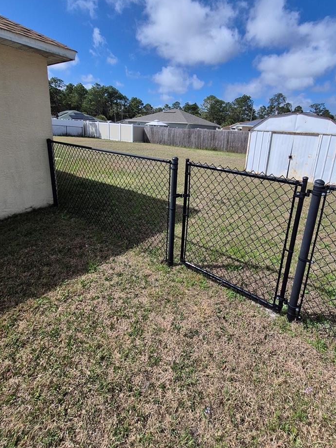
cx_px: 184
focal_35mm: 17
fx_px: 220
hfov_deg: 74.5
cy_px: 194
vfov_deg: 90.5
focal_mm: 1.74
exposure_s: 1/2400
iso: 50
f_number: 2.2
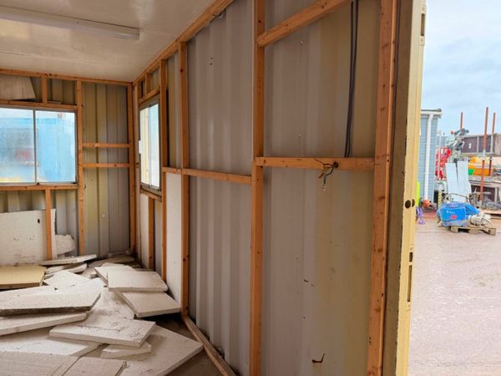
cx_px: 250
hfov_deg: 71.6
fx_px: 347
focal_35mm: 24
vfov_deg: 56.8
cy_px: 188
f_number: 1.78
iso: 200
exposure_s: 1/121
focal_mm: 6.76
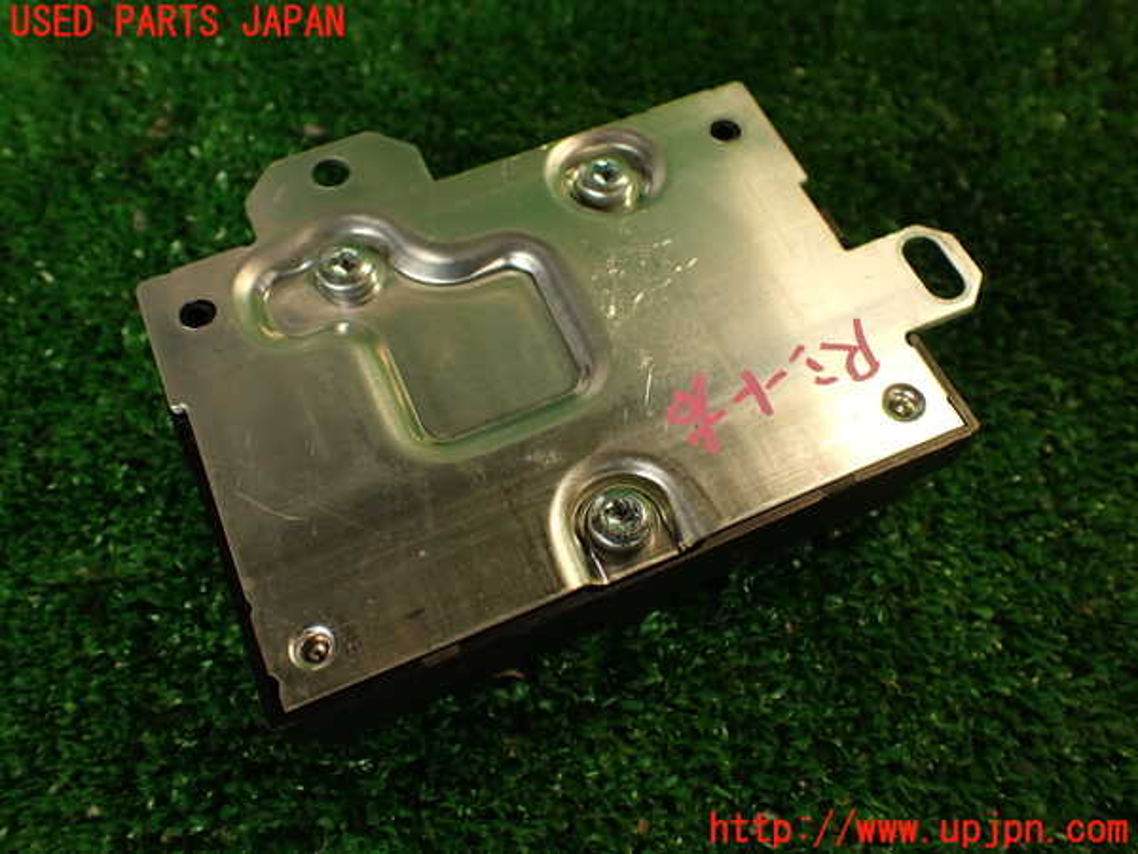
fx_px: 1052
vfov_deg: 44.2
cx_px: 569
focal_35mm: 32
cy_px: 427
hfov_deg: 56.8
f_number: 2.4
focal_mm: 5.79
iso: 200
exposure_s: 1/60
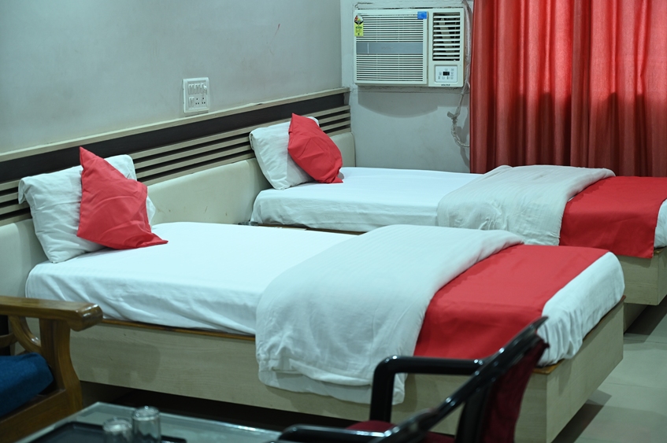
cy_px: 222
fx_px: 1129
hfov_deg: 32.9
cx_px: 334
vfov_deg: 22.2
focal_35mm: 61
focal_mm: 61
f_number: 4
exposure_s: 1/30
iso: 1000
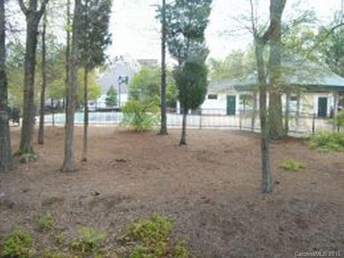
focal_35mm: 36
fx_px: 358
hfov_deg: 51.4
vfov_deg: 39.7
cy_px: 129
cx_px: 172
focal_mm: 6
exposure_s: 1/416
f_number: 2.7
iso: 80
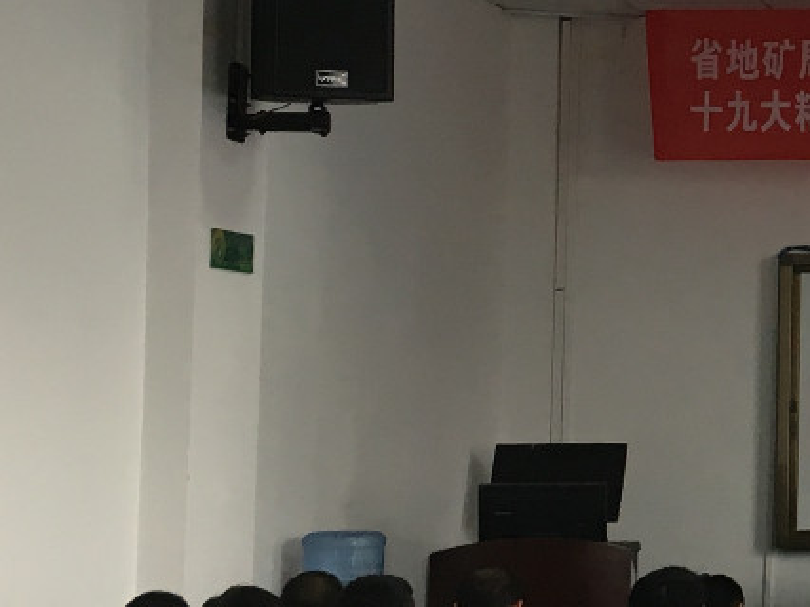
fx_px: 2549
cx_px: 1354
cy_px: 211
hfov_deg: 15.9
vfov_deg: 13.6
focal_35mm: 109
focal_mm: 4.15
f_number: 2.2
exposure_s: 1/33
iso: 32
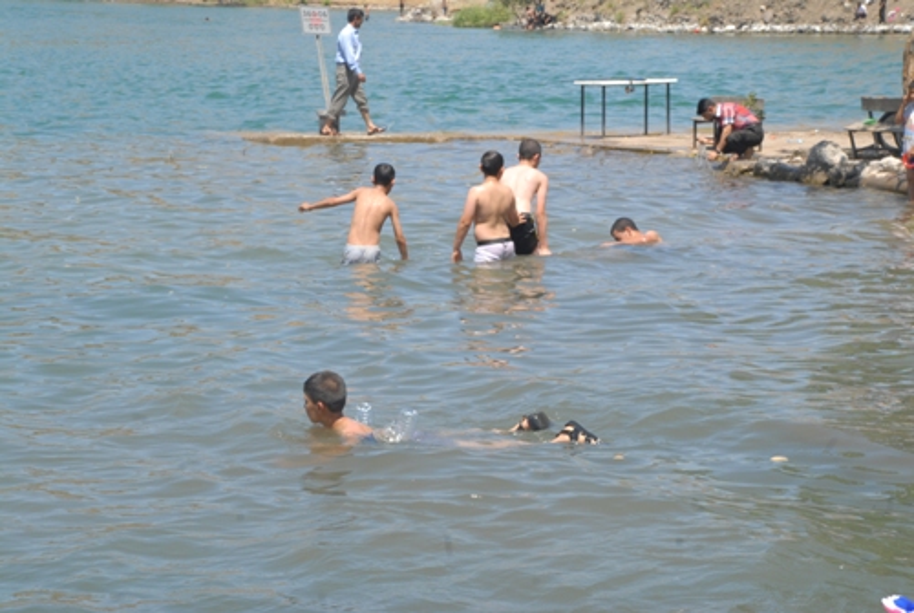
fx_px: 2365
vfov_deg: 14.8
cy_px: 306
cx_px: 457
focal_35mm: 93
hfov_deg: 21.9
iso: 250
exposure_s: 1/125
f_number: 13
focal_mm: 62
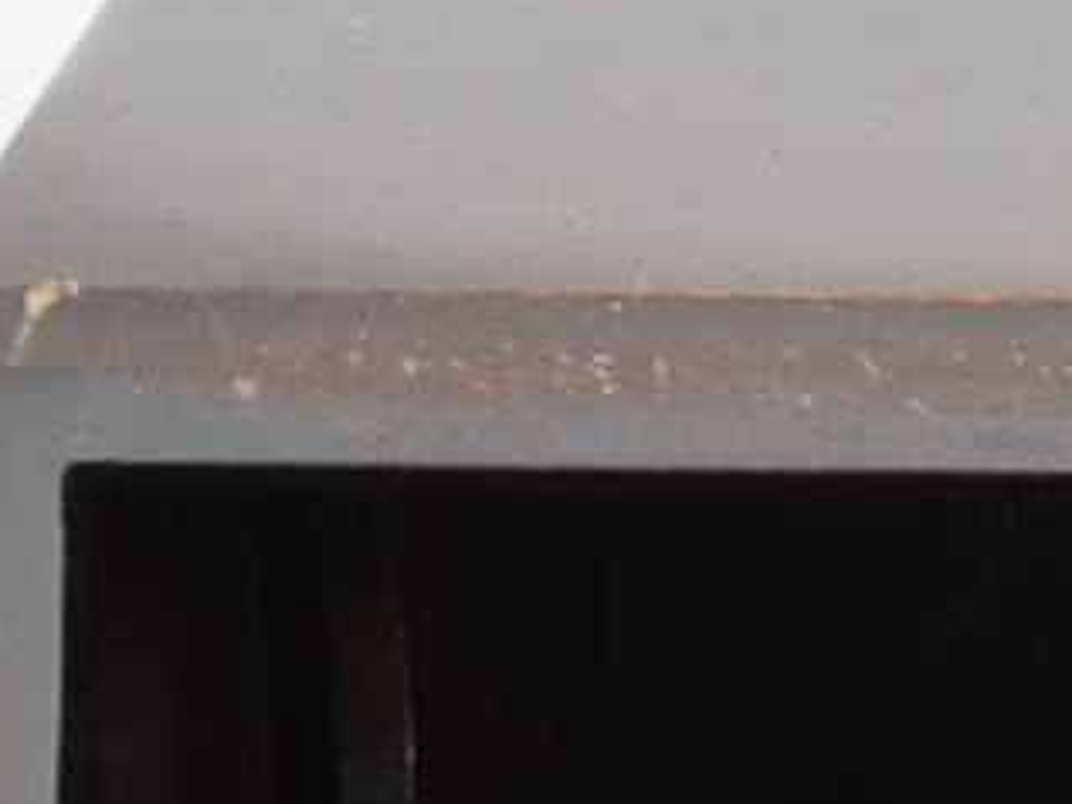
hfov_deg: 3.3
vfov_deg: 2.5
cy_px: 2293
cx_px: 3389
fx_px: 18086
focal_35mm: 584
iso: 200
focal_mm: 52
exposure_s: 1/160
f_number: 8
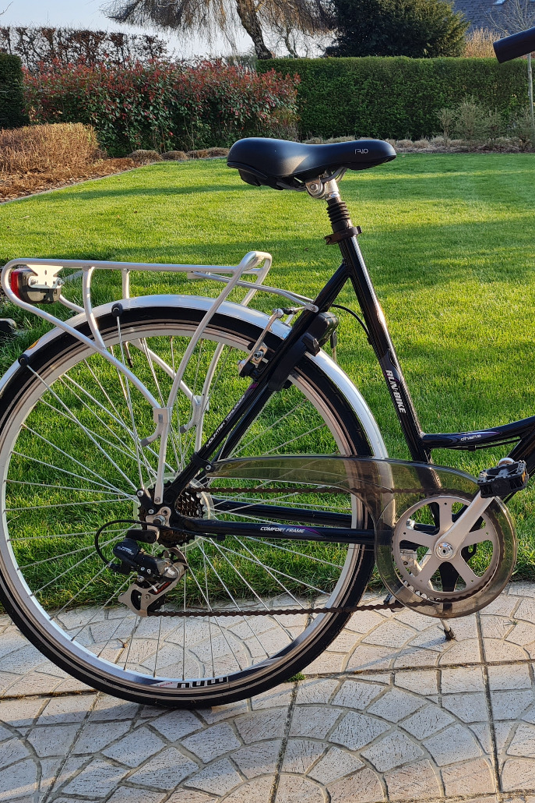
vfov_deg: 46.4
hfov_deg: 29.9
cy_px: 374
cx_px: 524
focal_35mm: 42
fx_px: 936
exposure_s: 1/644
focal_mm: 5.4
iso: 50
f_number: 1.8
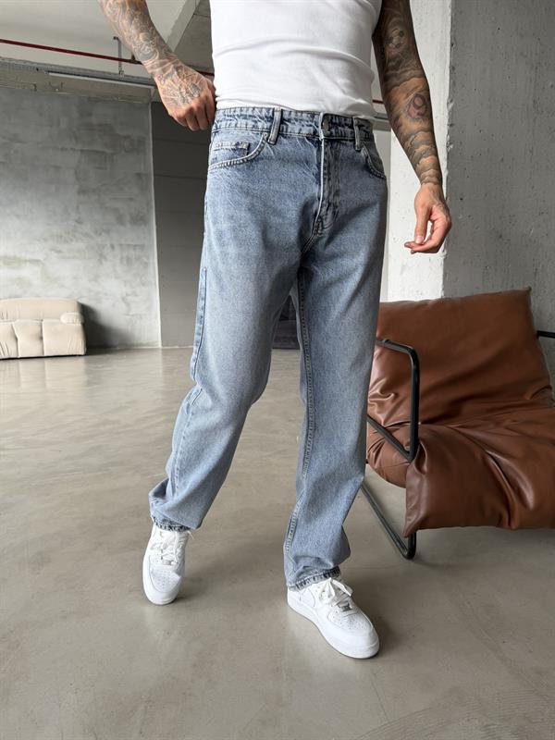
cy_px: 370
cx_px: 278
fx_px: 513
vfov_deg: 71.6
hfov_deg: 56.8
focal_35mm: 24
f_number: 1.78
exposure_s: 1/121
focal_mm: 6.76
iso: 80
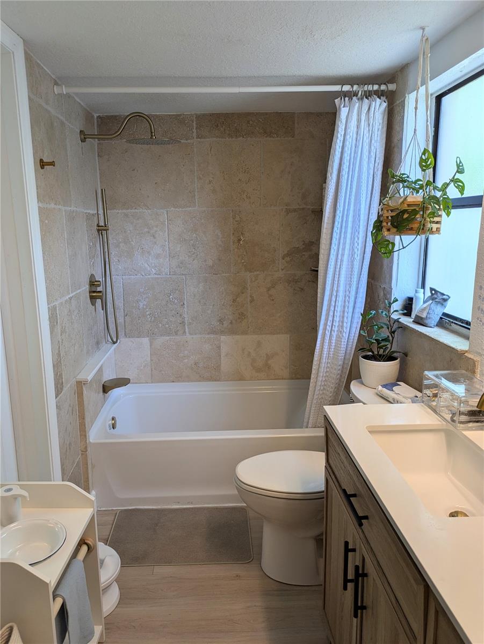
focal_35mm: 25
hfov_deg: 54.9
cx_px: 242
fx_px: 466
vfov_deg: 69.4
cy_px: 322
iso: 66
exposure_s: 1/60
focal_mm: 5.43
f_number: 1.89
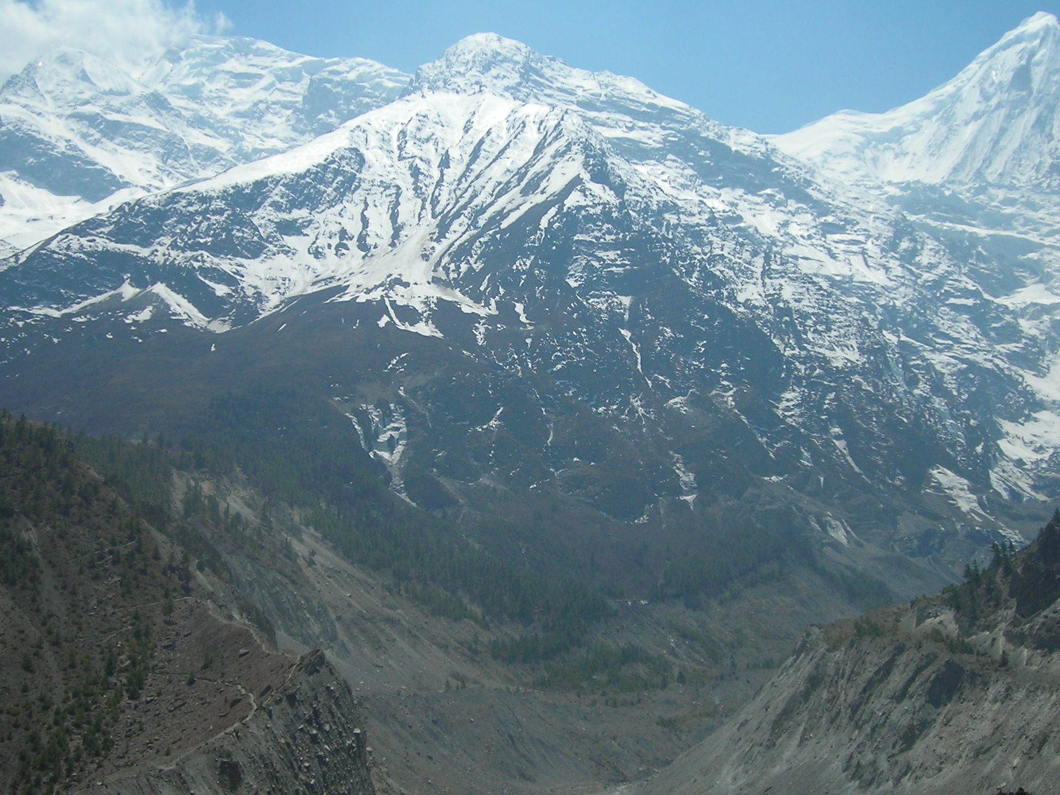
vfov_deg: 27.0
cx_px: 510
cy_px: 393
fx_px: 1654
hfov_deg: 35.5
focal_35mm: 54
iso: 50
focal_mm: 6.3
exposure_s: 1/354
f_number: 6.4
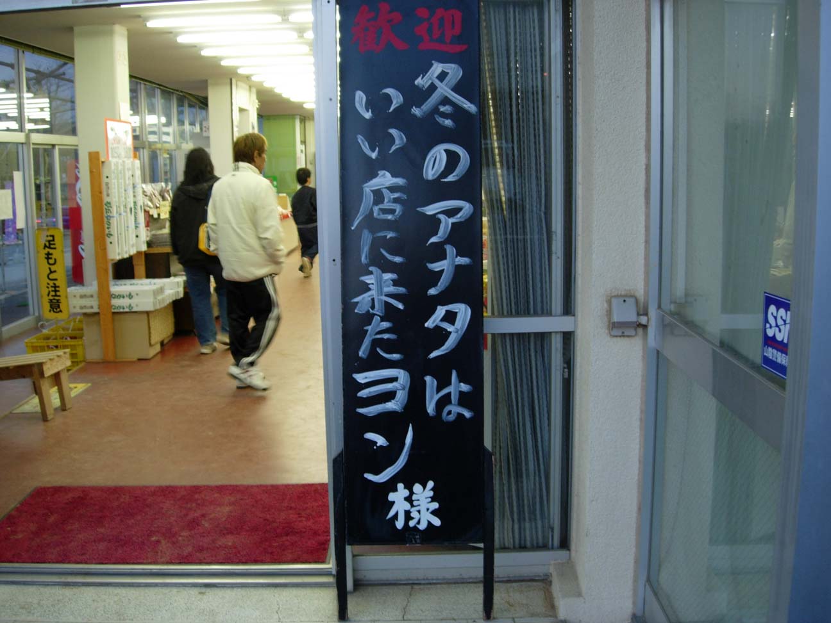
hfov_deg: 49.0
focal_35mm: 38
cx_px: 416
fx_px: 912
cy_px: 312
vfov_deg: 37.7
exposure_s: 1/19
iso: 64
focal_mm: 7.8
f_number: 2.8
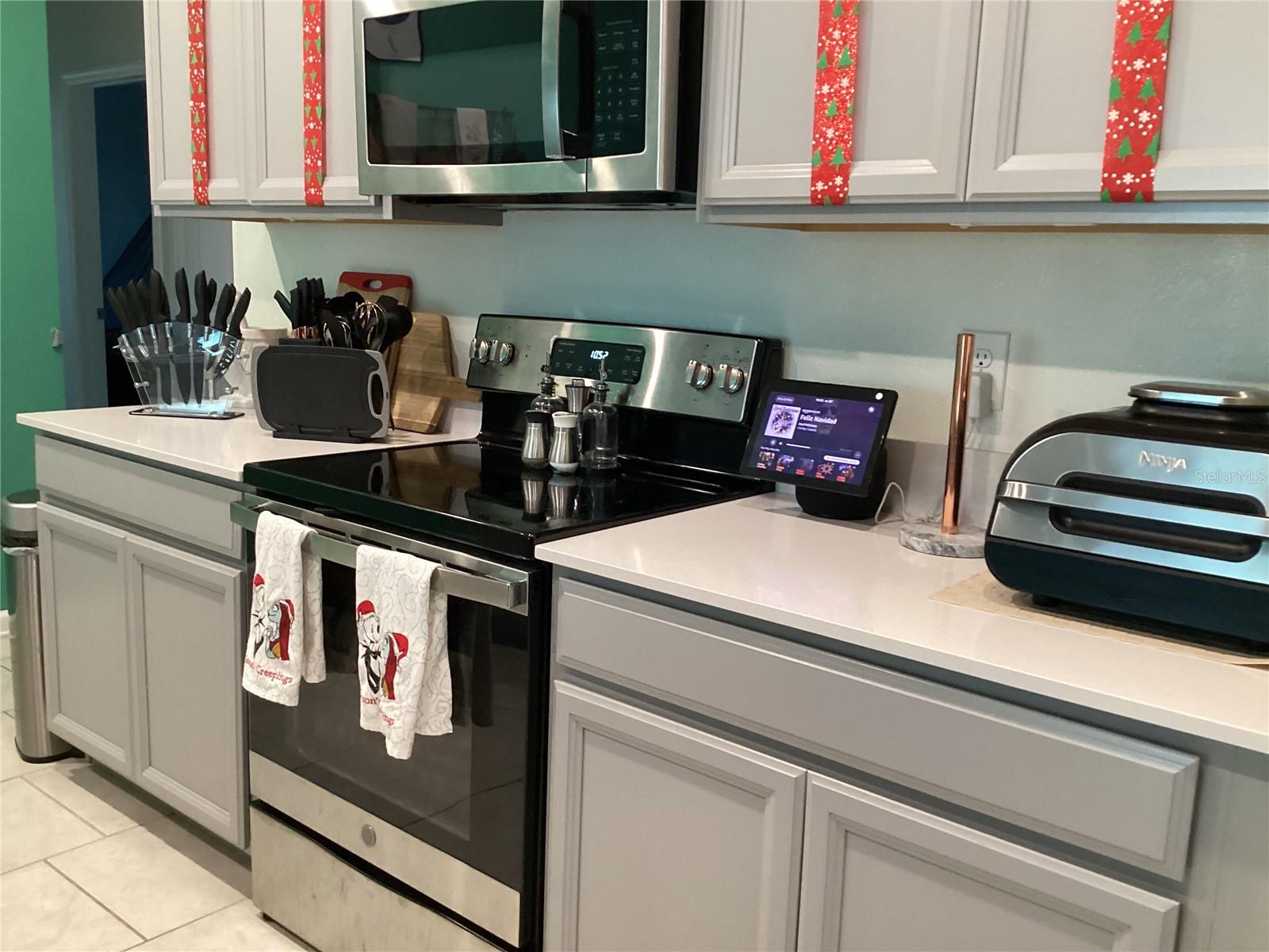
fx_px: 1136
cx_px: 634
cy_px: 476
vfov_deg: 45.4
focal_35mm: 31
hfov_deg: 58.4
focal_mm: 3.3
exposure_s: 1/40
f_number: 2.4
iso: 250
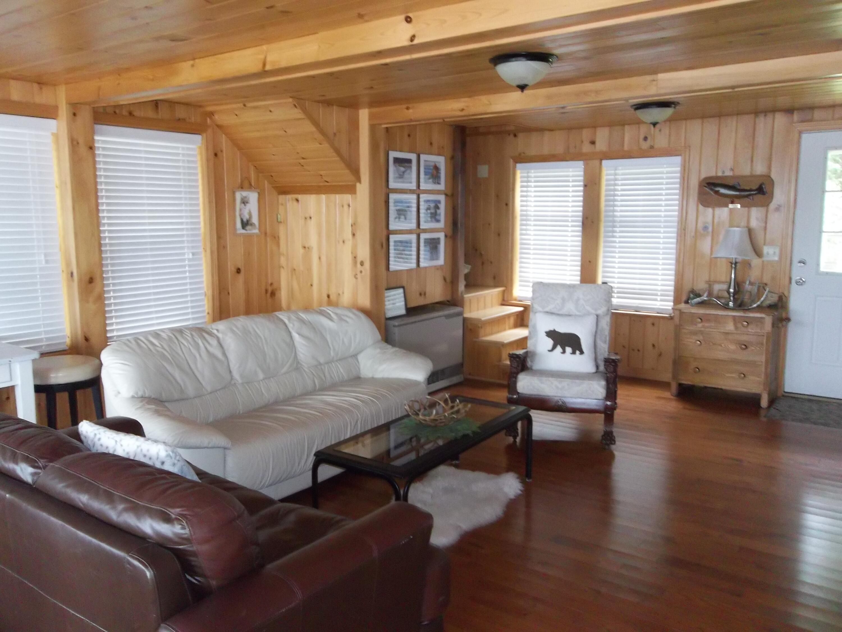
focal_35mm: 27
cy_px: 316
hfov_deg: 65.3
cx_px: 421
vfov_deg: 51.4
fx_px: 657
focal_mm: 4.9
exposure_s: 1/30
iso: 320
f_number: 3.5
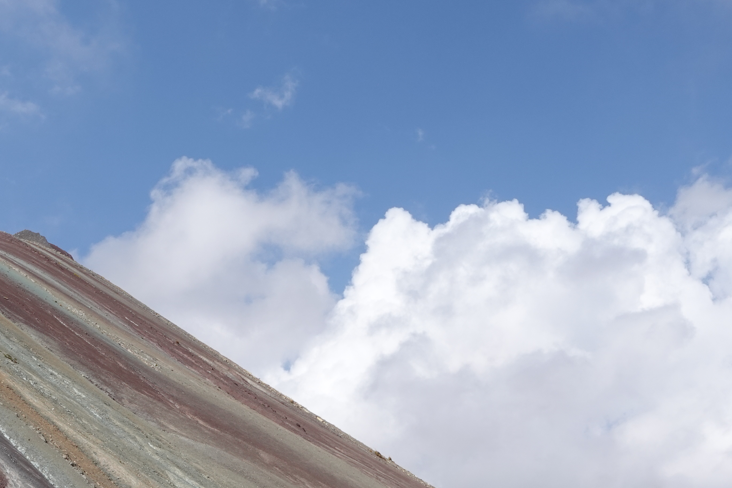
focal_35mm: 66
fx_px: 1342
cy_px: 398
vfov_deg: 20.4
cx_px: 243
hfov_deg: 30.3
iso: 160
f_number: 11
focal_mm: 12.06
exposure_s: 1/200
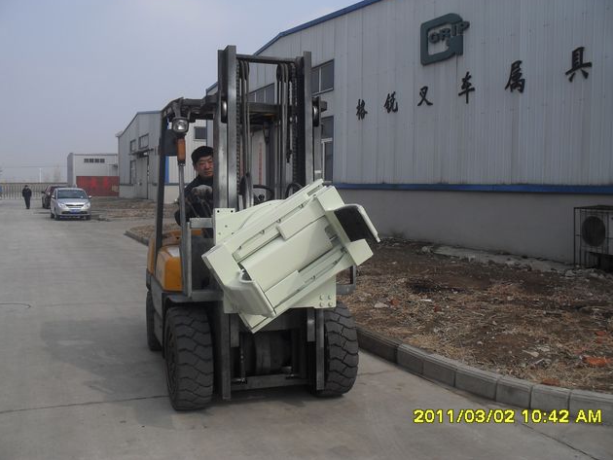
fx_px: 638
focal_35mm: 36
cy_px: 226
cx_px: 313
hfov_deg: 51.3
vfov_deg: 39.7
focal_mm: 6.3
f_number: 8.4
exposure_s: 1/250
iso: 100
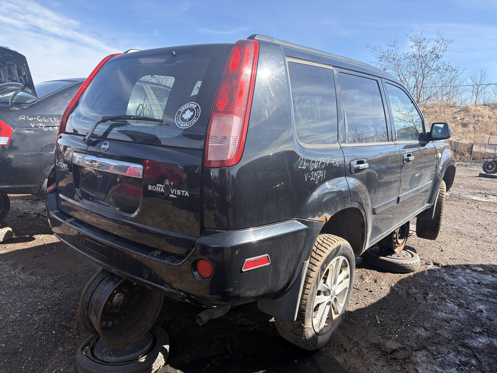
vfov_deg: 53.1
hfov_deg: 67.3
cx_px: 248
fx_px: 373
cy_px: 186
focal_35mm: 26
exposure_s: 1/1364
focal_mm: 5.96
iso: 64
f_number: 1.6
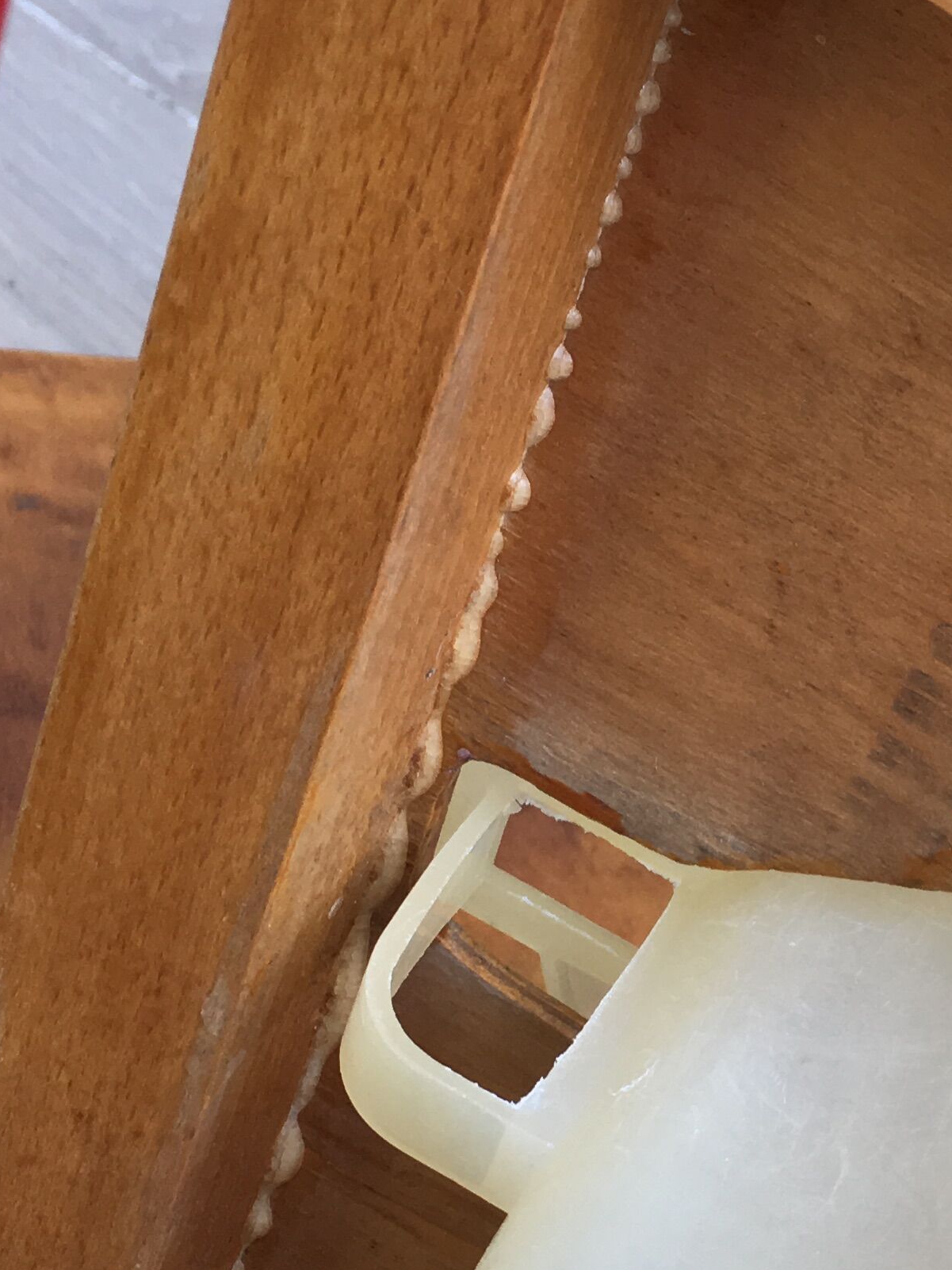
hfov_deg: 19.0
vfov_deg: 26.5
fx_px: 2678
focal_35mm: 73
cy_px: 873
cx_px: 1156
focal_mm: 4.15
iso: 32
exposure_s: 1/100
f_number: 2.2
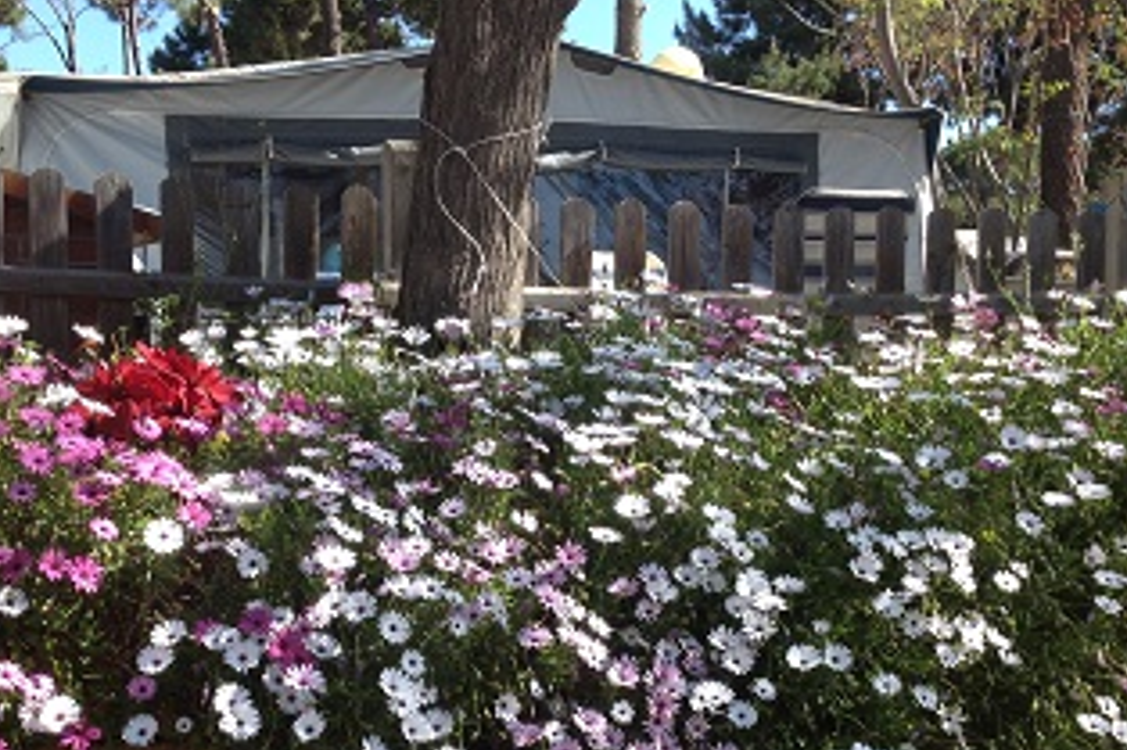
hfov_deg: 34.4
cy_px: 547
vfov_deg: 23.2
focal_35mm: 58
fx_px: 1815
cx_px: 477
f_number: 2.4
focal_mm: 4.28
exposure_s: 1/600
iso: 50
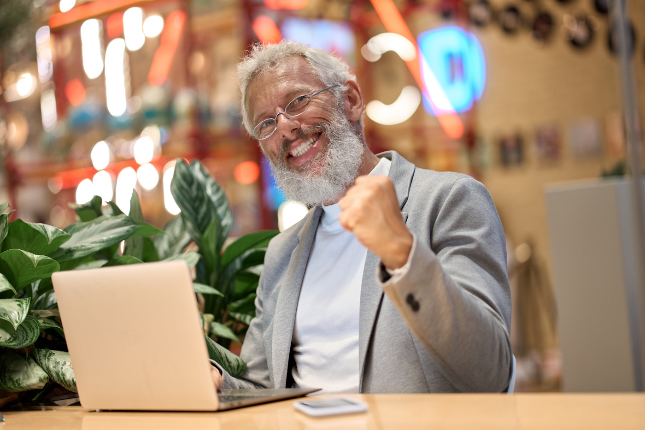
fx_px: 1523
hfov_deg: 23.9
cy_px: 215
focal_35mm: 85
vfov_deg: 16.1
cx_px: 322
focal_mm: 85
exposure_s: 1/125
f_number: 1.8
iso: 800
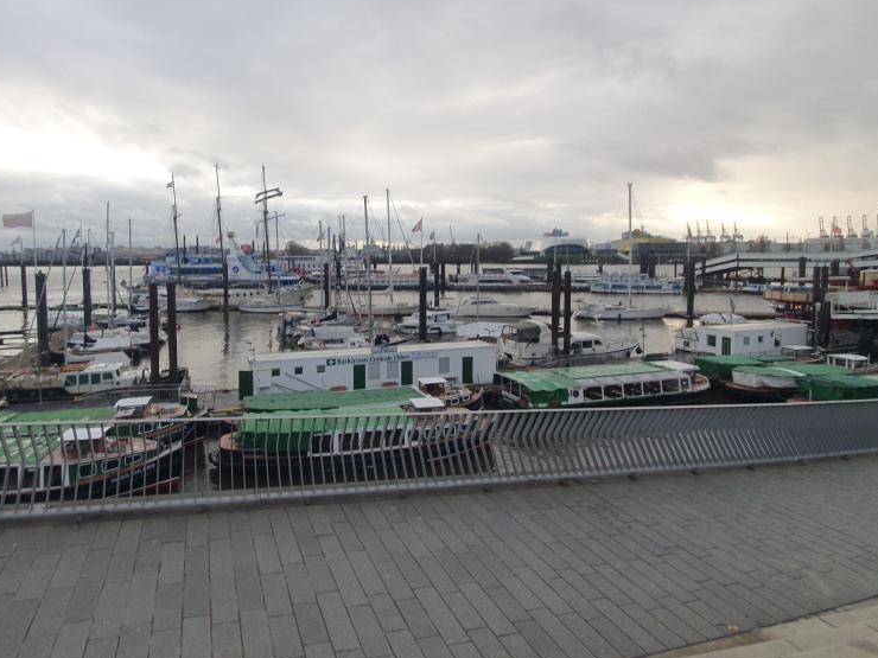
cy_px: 286
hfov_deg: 85.9
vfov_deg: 71.3
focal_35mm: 18
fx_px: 457
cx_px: 326
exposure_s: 1/133
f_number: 2.2
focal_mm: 1.8
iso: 40
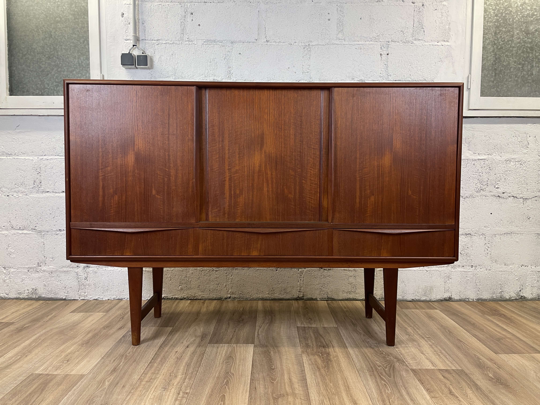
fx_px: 406
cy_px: 202
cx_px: 270
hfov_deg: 67.3
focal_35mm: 26
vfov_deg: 53.1
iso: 64
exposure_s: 1/50
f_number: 1.6
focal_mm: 4.2
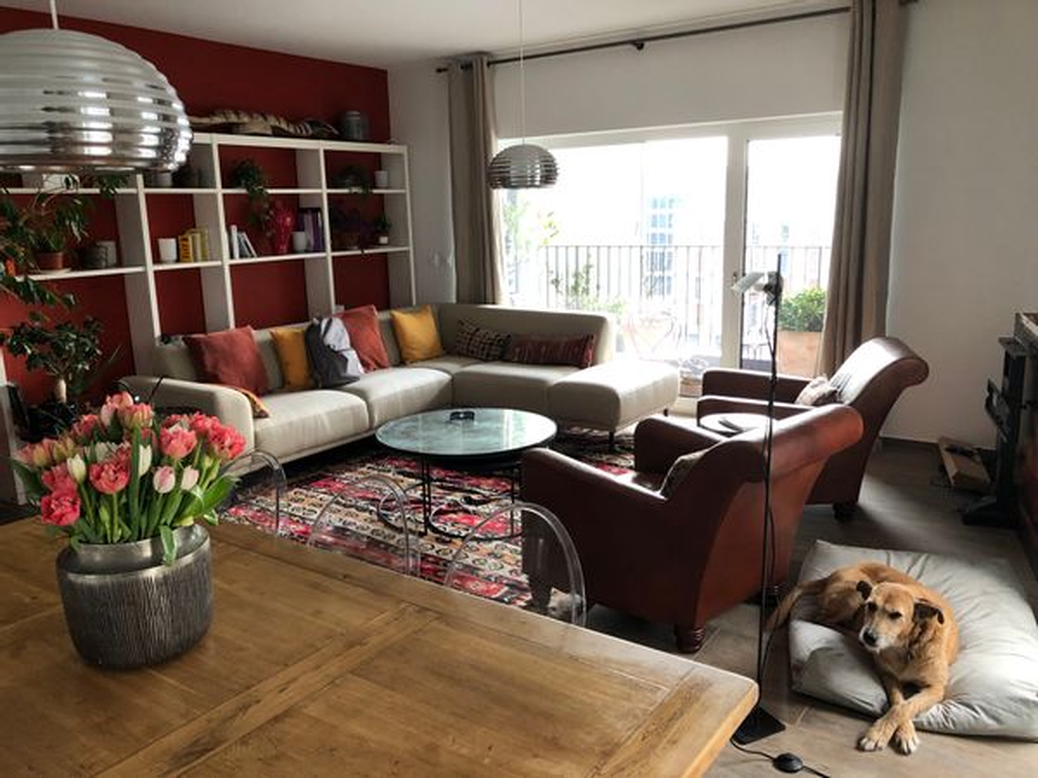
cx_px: 519
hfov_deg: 63.4
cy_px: 389
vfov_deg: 49.7
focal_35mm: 28
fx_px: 840
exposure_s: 1/24
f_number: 1.8
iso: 40
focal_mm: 3.99
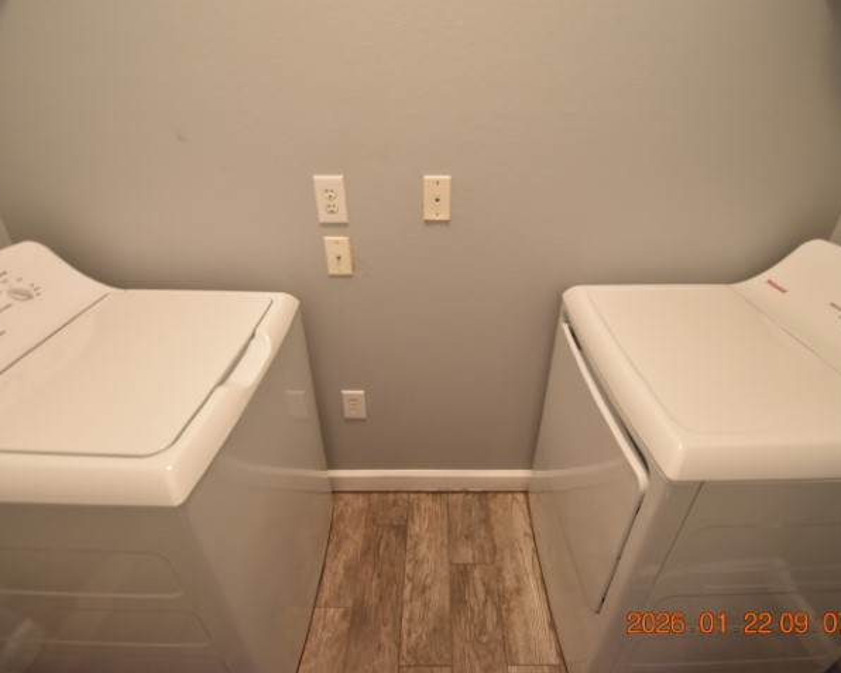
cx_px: 440
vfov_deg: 77.0
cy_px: 336
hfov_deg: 89.6
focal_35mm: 17
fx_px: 423
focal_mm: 10
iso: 800
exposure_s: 1/6
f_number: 3.5
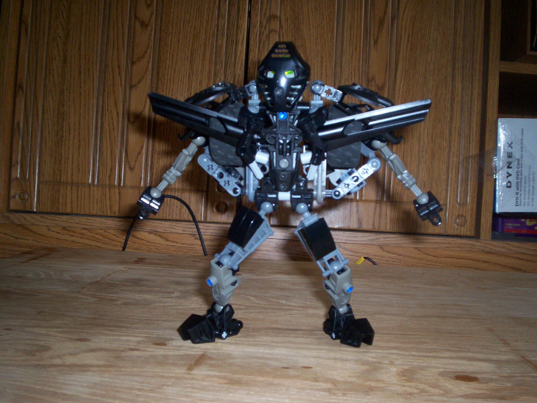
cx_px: 268
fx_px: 558
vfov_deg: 39.7
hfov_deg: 51.4
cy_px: 202
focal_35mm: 36
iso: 140
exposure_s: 1/64
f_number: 4.5
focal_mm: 5.9
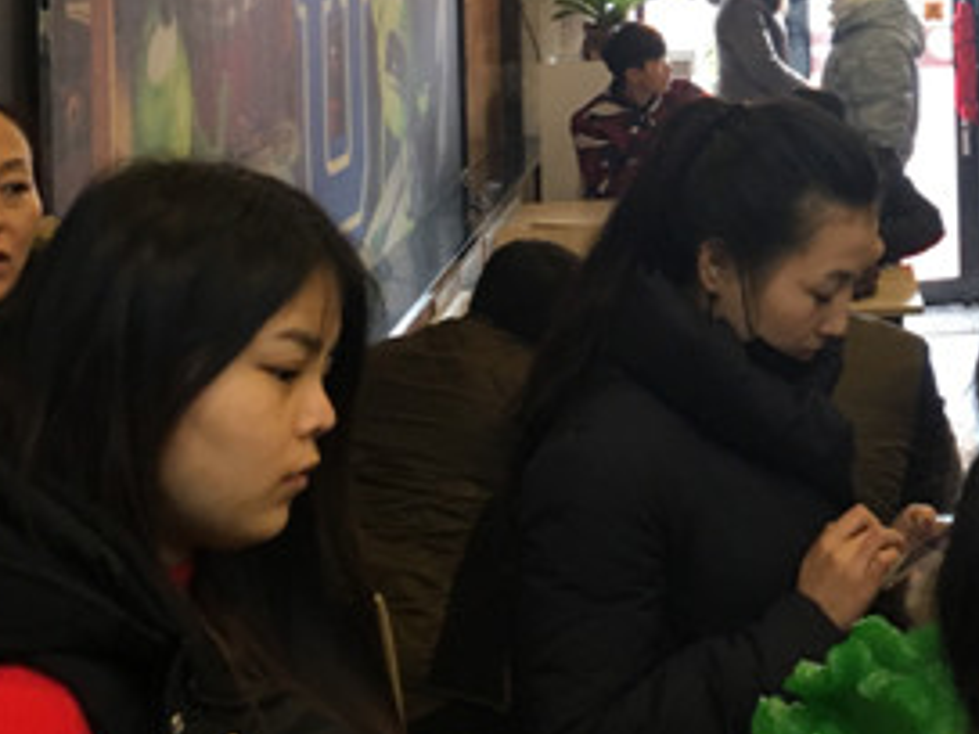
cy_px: -173
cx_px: 1141
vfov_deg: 17.3
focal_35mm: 81
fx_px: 2291
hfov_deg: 22.4
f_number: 2.2
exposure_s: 1/33
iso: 125
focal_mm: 4.15
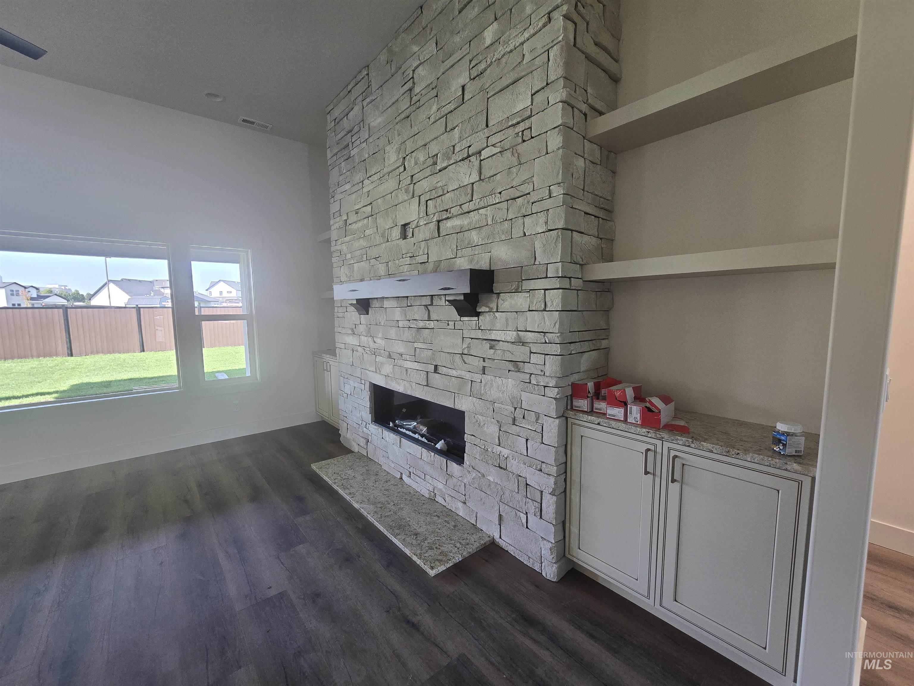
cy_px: 343
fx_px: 343
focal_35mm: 13
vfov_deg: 89.9
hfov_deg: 106.2
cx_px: 457
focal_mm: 2.2
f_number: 2.2
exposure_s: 1/60
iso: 100
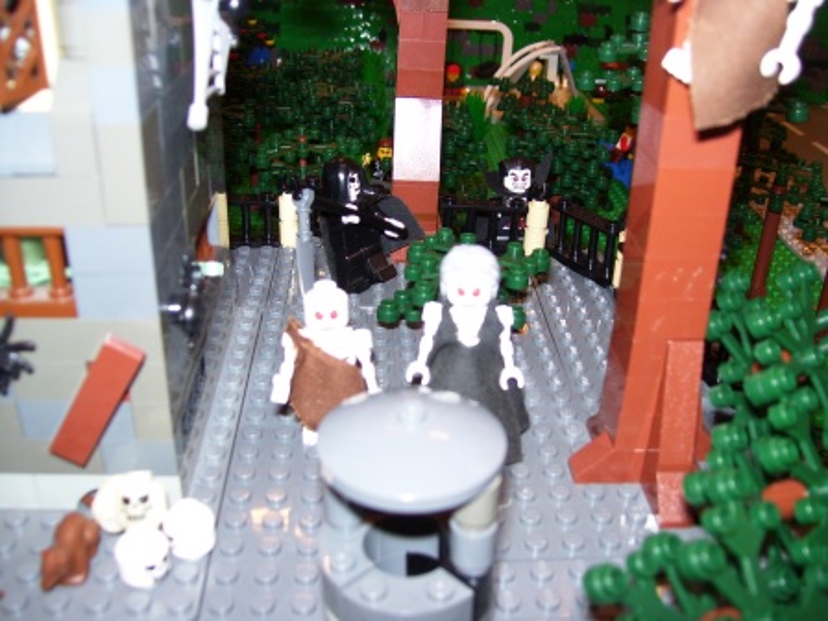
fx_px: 861
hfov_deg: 51.4
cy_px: 310
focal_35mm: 36
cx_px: 414
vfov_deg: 39.7
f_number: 2.7
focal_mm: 6
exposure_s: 1/60
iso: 80
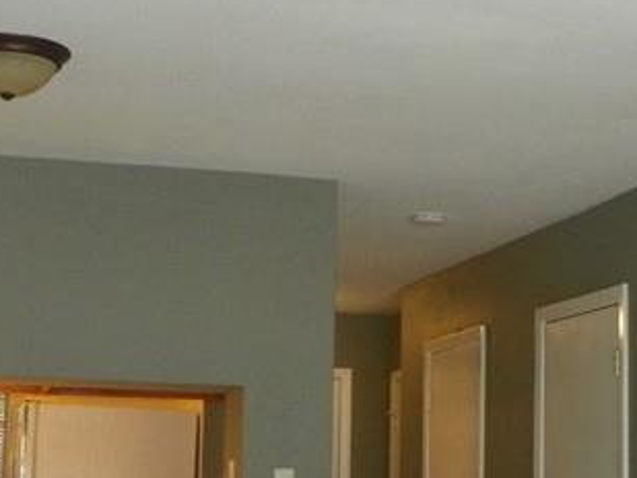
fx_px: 1583
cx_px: 281
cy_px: 317
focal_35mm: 86
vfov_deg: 17.1
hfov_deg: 22.7
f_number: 2.8
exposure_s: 1/30
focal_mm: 4.6
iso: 125
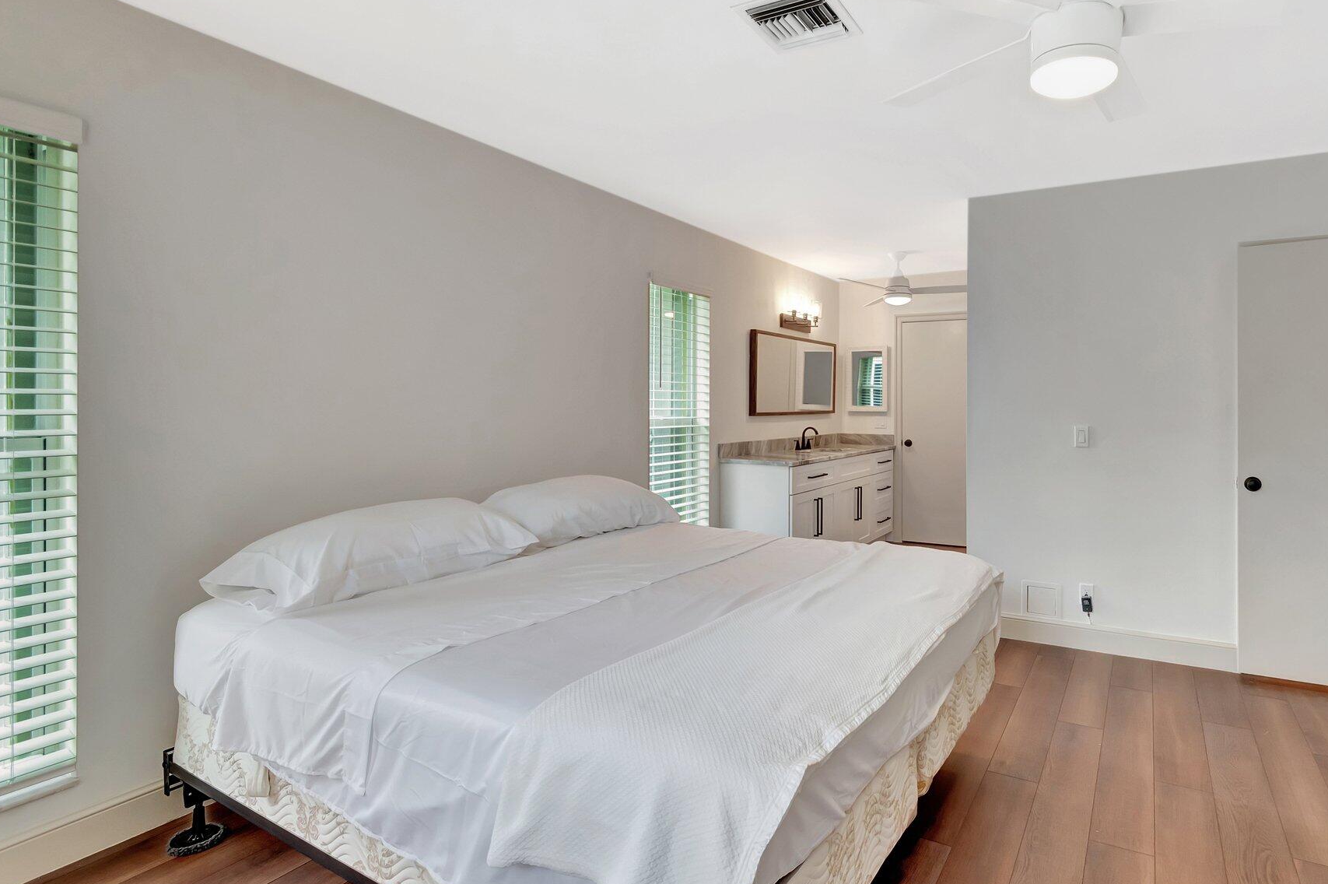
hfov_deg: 89.0
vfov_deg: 67.1
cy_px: 386
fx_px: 664
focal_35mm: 18
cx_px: 790
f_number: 8
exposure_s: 1/25
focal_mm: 10
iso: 640
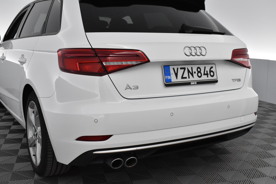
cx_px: 138
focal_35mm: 40
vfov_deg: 33.0
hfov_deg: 47.9
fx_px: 311
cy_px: 92
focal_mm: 27
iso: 3200
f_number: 7.1
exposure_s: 1/160
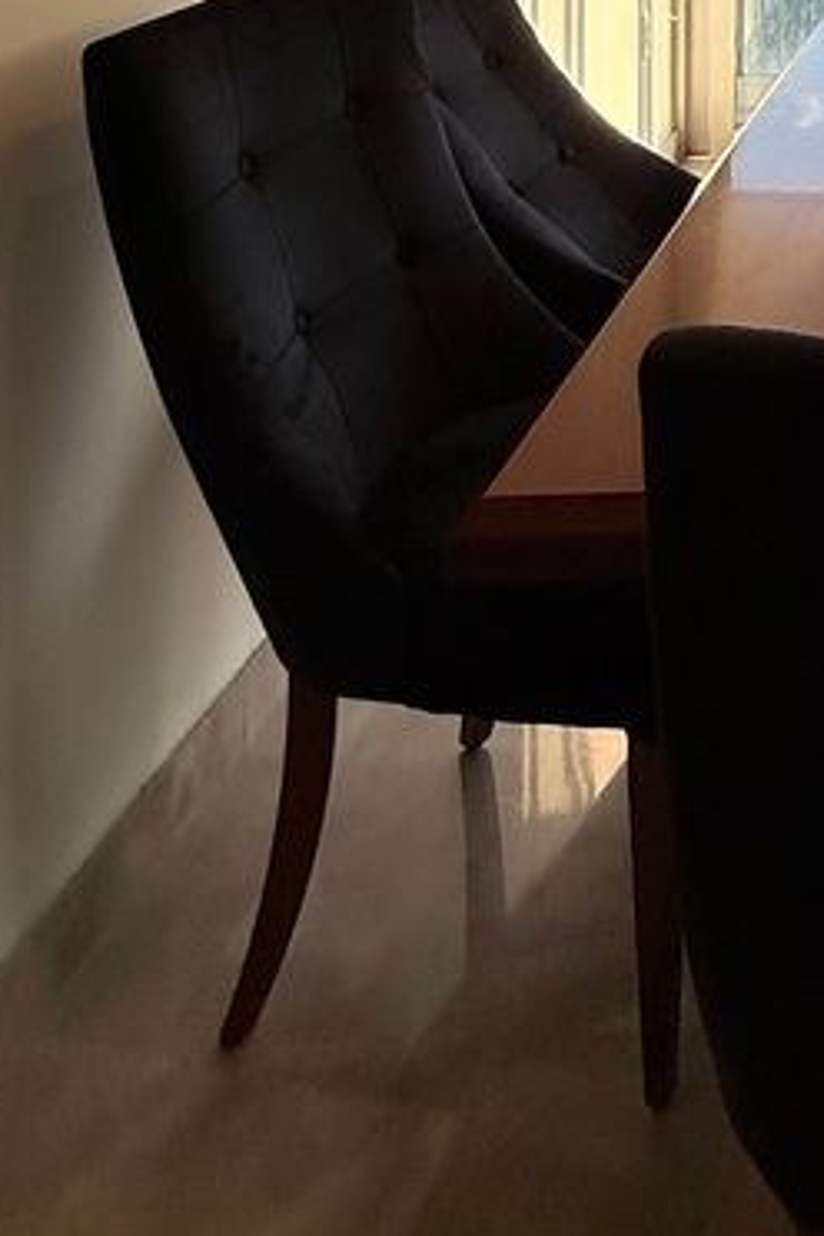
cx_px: 1233
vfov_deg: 33.0
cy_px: -302
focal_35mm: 47
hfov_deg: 23.2
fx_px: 1614
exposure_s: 1/289
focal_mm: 2.22
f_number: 2.2
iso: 64
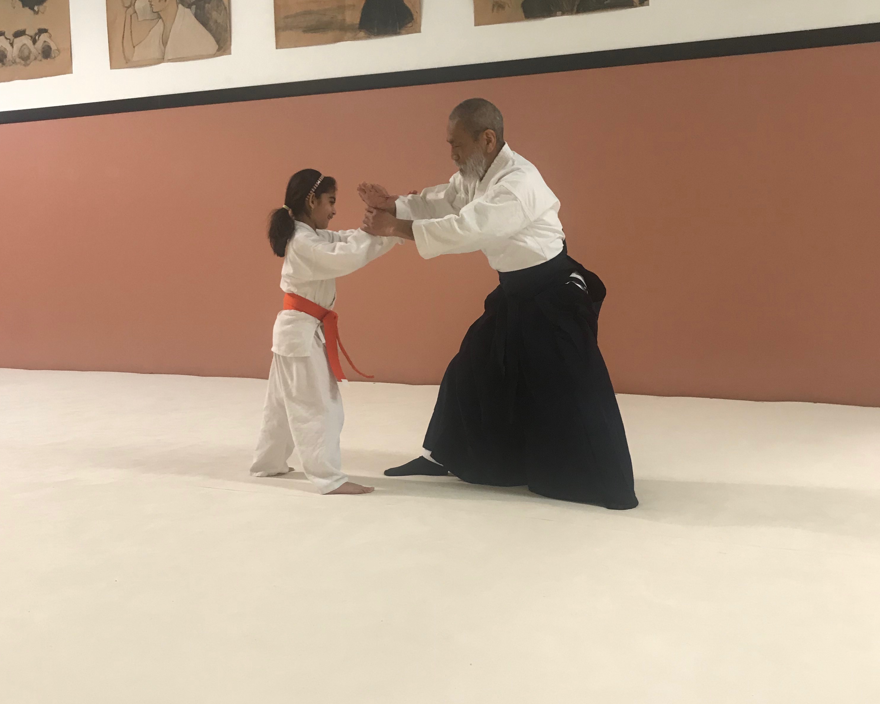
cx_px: 443
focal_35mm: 37
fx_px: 964
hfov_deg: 49.1
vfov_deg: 40.1
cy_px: 387
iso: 32
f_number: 1.8
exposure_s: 1/24
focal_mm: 3.99
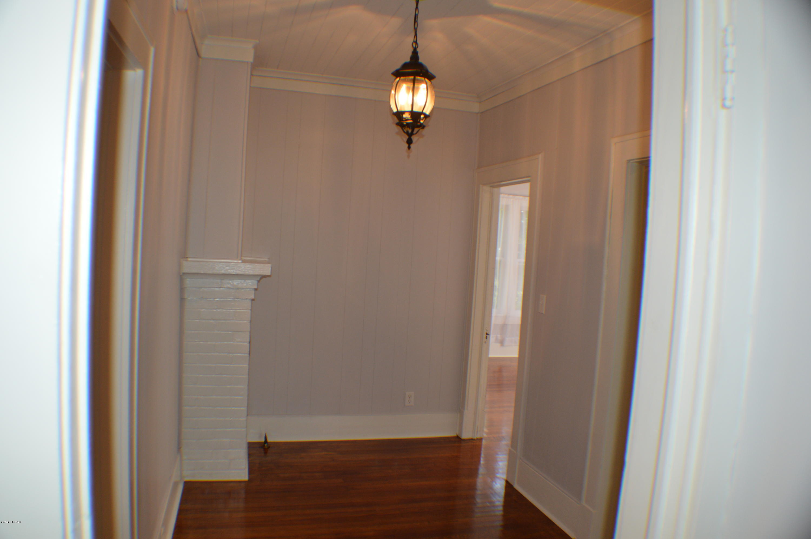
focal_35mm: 30
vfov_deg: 43.5
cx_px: 406
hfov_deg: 62.0
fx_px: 675
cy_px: 270
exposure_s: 1/60
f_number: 4
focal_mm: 20
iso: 400
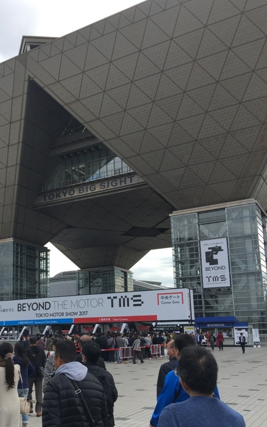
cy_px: 253
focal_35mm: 38
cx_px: 71
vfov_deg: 51.2
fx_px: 442
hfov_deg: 33.0
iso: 25
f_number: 2.2
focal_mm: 4.15
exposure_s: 1/818
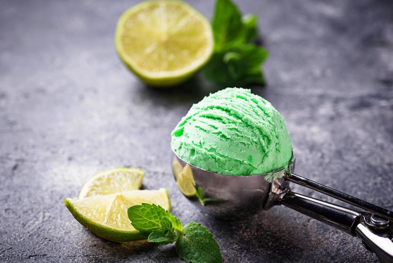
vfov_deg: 13.1
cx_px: 196
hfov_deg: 19.4
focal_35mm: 105
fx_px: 1147
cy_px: 132
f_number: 9
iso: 100
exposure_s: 1/100
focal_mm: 105
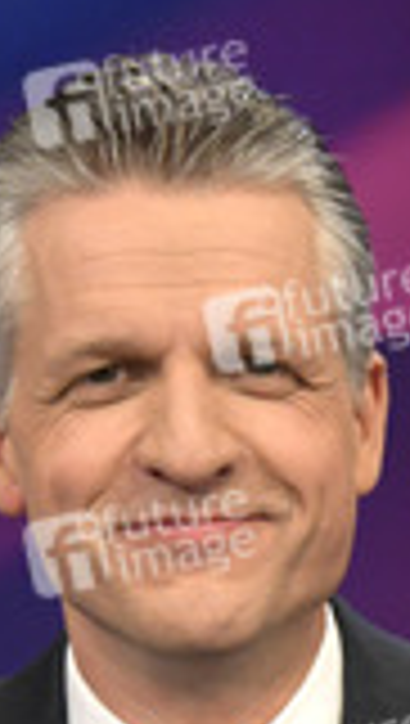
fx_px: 3274
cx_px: 200
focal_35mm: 170
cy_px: 657
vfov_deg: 12.5
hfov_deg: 7.2
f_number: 6.3
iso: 2500
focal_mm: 58
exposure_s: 1/250
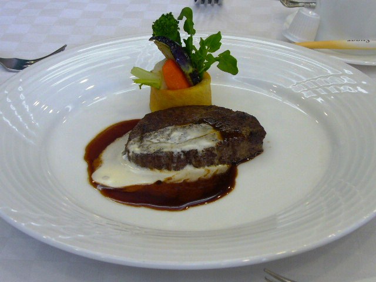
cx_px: 188
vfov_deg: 21.9
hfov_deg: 29.0
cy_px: 141
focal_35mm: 67
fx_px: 728
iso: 100
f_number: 3.6
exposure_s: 1/30
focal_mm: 8.1
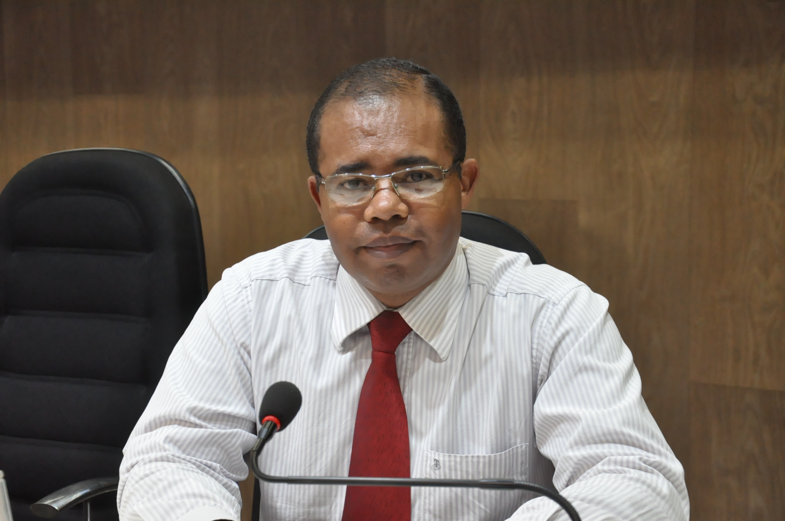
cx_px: 392
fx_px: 1633
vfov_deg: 18.1
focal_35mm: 75
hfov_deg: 27.0
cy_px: 260
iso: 2000
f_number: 5
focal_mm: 50
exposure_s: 1/100
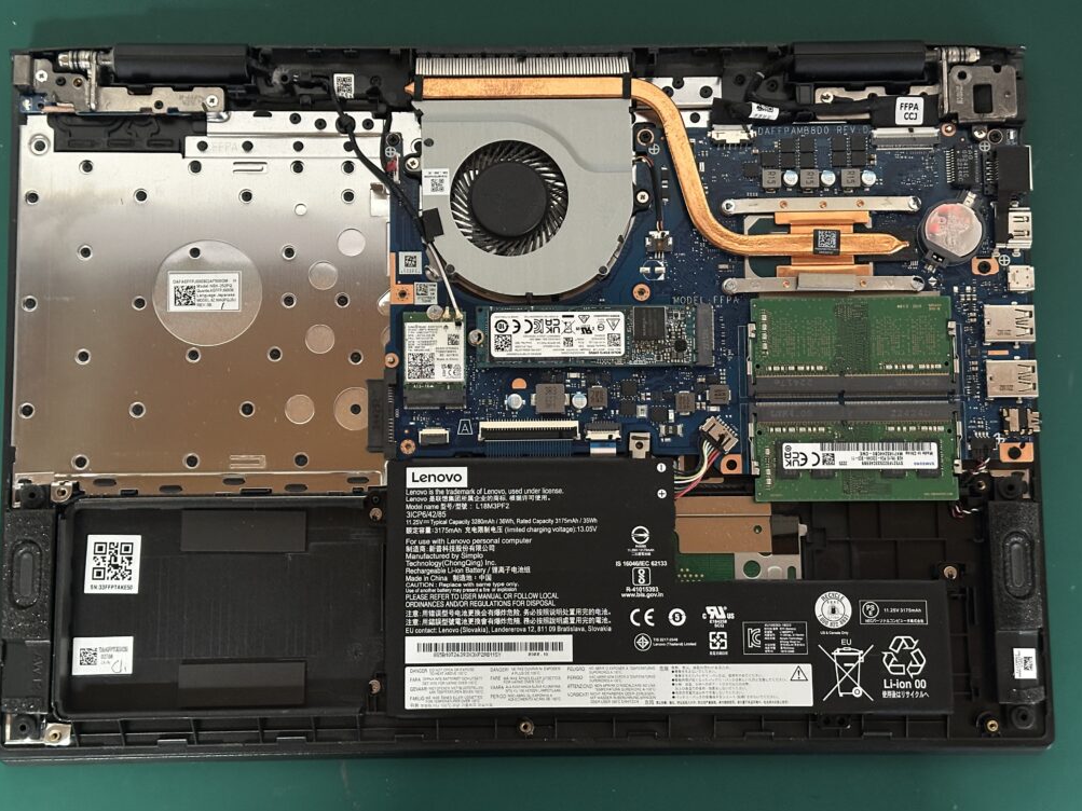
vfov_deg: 29.7
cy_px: 413
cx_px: 533
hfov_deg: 38.9
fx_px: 1531
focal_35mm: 49
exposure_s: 1/25
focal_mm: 6.86
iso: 640
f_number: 1.78
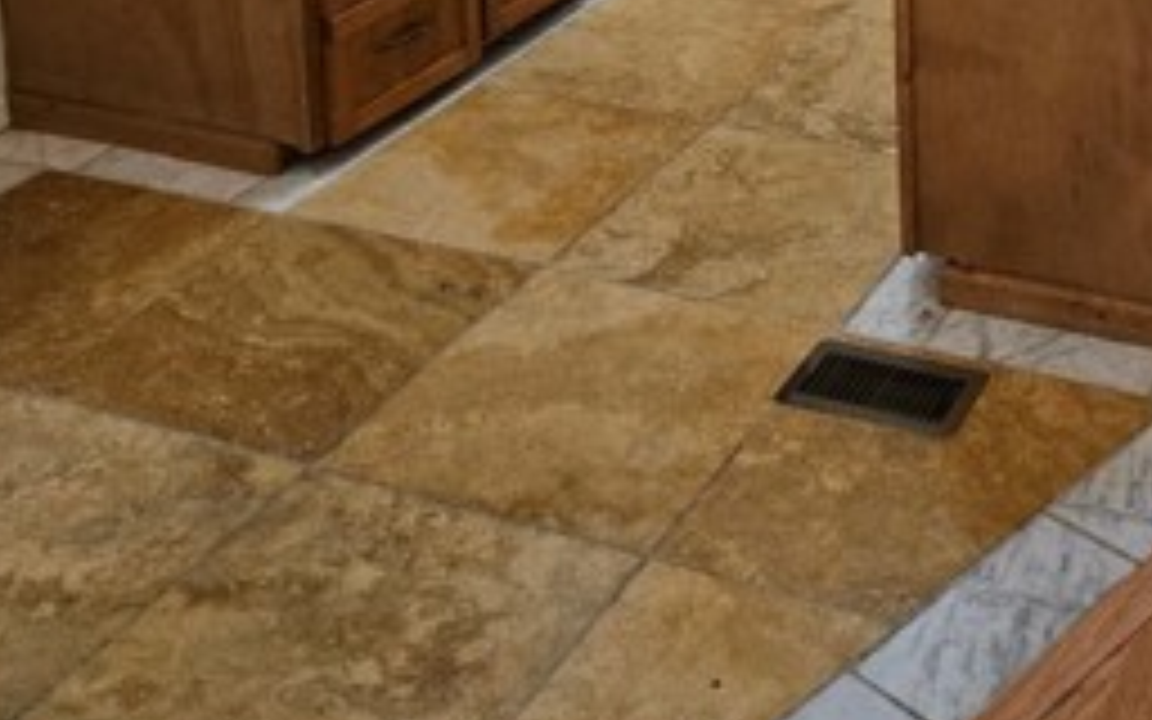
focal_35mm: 61
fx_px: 1915
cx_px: 986
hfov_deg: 32.2
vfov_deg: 18.3
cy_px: -436
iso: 160
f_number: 1.8
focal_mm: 5.4
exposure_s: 1/120
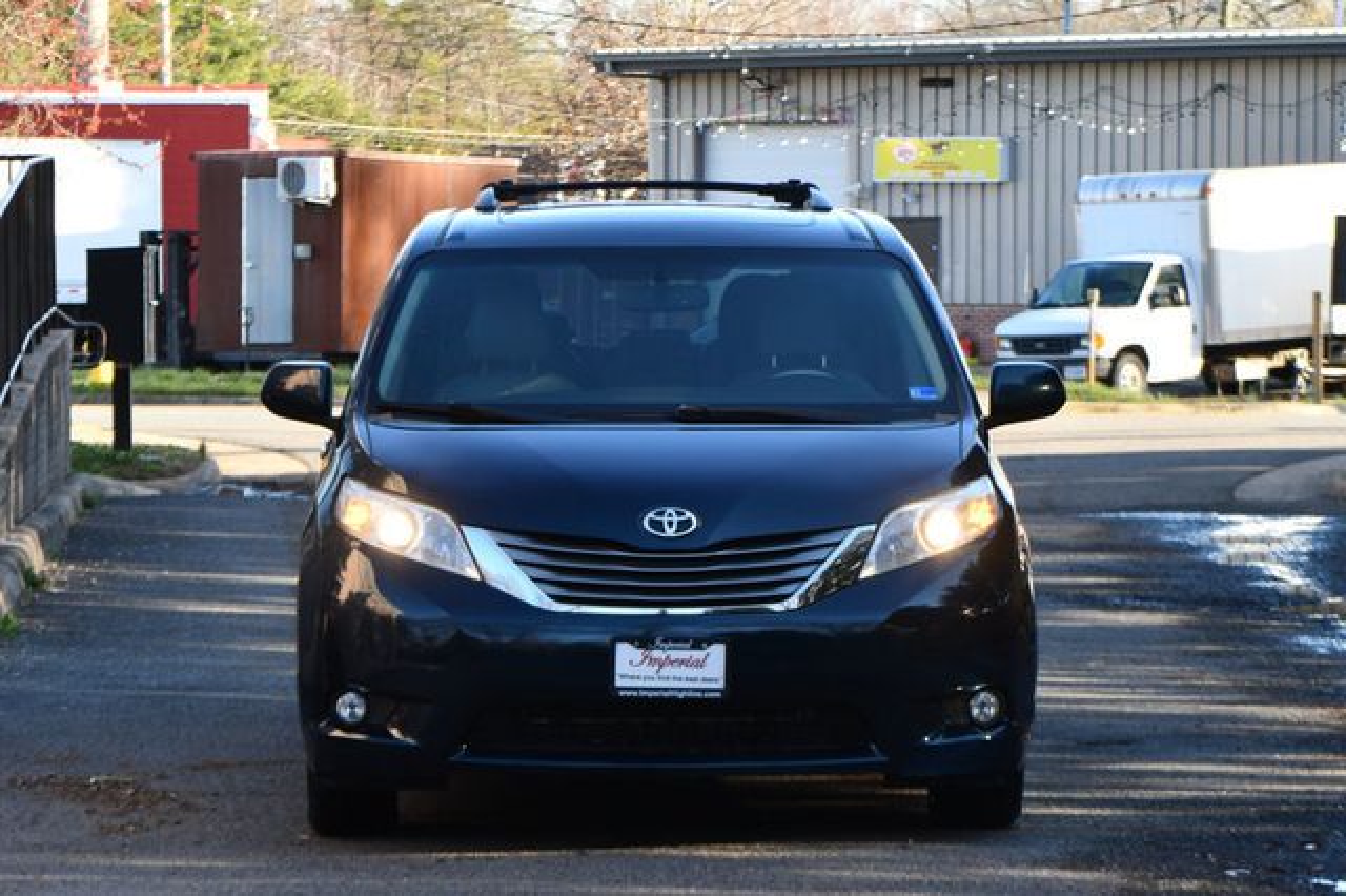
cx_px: 673
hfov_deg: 14.9
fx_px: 5157
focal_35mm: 138
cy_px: 448
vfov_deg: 9.9
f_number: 5.6
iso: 280
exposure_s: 1/250
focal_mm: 92
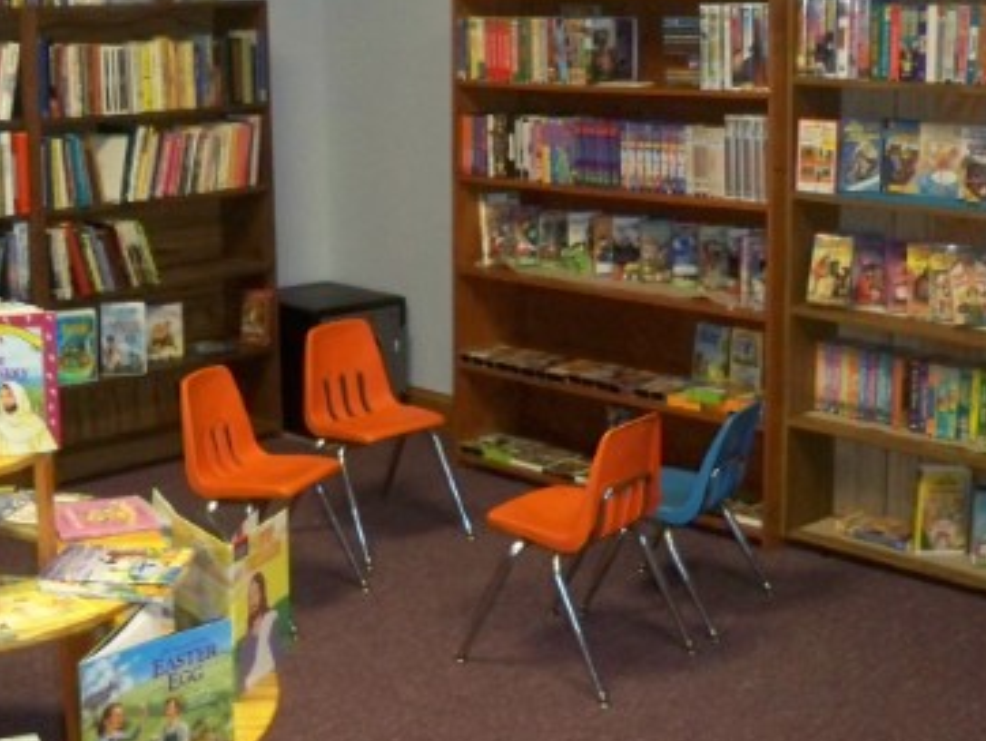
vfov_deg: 24.9
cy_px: 153
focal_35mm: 58
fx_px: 1653
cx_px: 395
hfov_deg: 33.1
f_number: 3.1
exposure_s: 1/60
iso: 400
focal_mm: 6.3
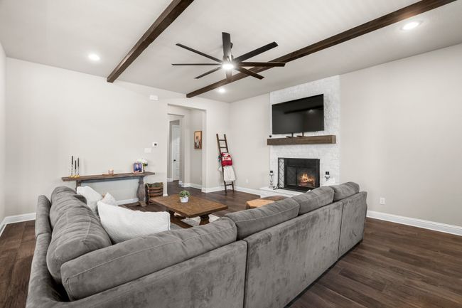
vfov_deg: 73.7
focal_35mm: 16
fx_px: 205
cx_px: 231
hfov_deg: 96.8
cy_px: 154
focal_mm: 16
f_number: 8
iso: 400
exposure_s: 1.3
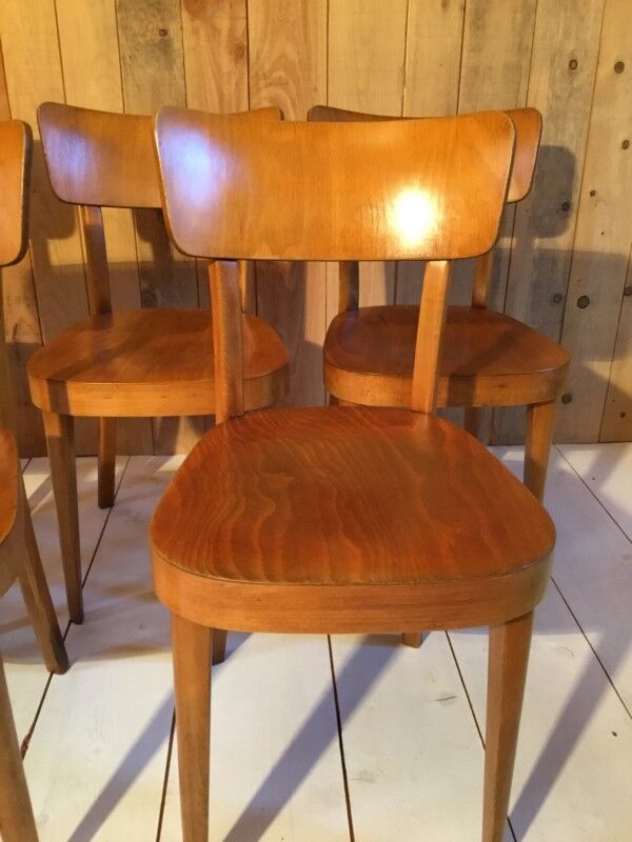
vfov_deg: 58.4
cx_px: 316
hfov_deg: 45.4
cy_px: 421
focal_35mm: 31
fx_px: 755
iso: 200
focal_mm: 3.3
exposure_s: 1/25
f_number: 2.4
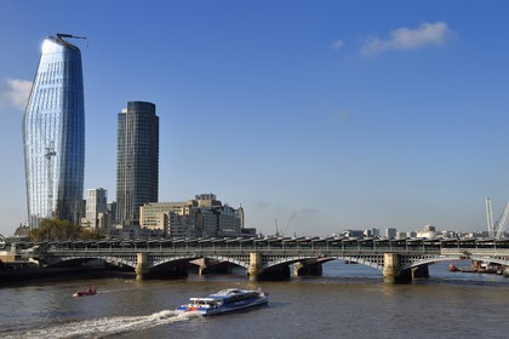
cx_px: 254
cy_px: 170
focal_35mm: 50
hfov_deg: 39.6
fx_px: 707
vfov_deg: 27.0
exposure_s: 1/250
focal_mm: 50
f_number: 16
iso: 200
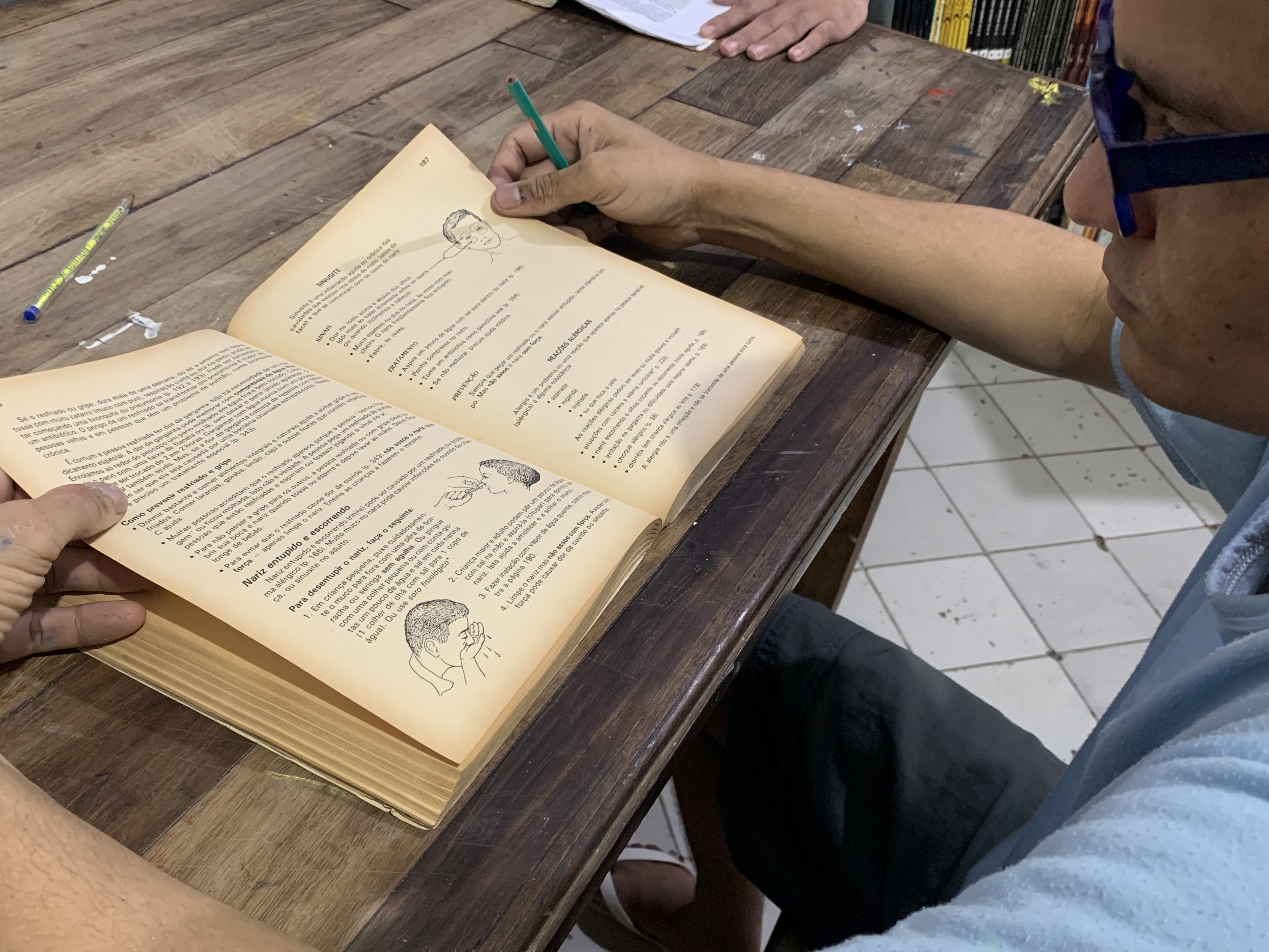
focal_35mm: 31
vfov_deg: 45.2
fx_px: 1136
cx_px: 660
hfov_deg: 58.3
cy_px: 563
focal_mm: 4.25
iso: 250
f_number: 1.8
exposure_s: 1/40
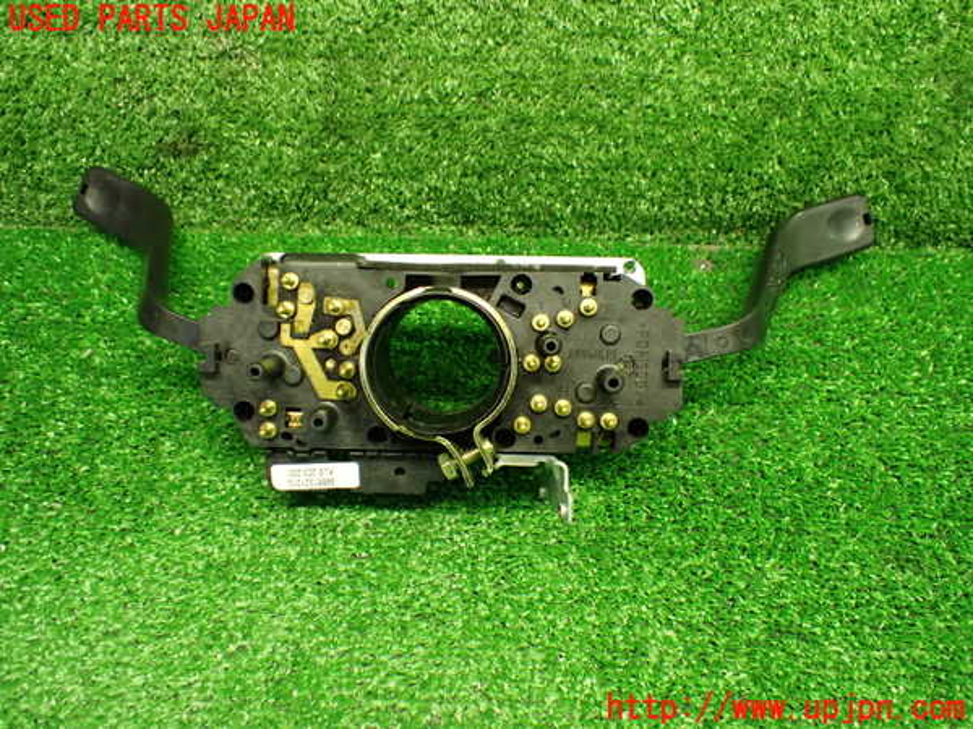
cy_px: 364
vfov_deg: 46.8
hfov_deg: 60.0
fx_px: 843
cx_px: 486
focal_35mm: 30
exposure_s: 1/80
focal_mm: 5.4
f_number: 2.3
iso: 800
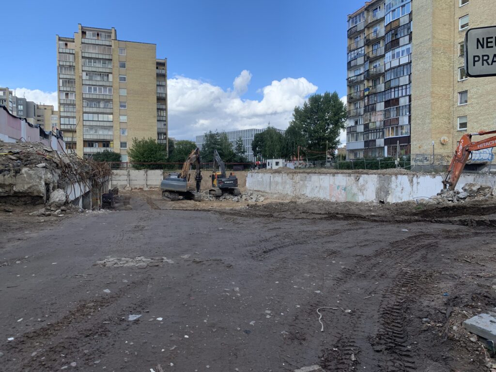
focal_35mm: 26
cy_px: 186
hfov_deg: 67.3
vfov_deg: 53.1
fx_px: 373
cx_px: 248
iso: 25
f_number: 1.8
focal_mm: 4.25
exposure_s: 1/871
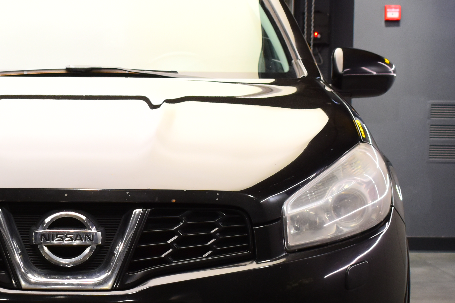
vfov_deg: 13.0
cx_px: 72
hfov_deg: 19.2
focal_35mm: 105
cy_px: 232
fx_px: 1331
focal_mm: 27
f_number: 4
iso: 400
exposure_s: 1/60
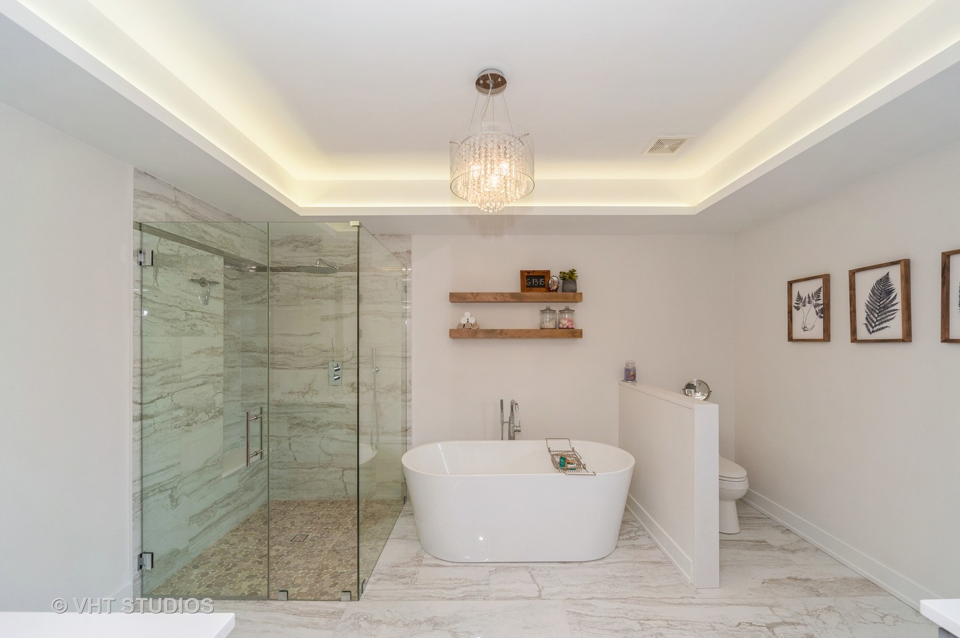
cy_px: 319
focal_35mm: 14
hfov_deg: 104.3
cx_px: 480
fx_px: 373
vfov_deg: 81.1
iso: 200
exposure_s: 1/40
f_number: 8
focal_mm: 14
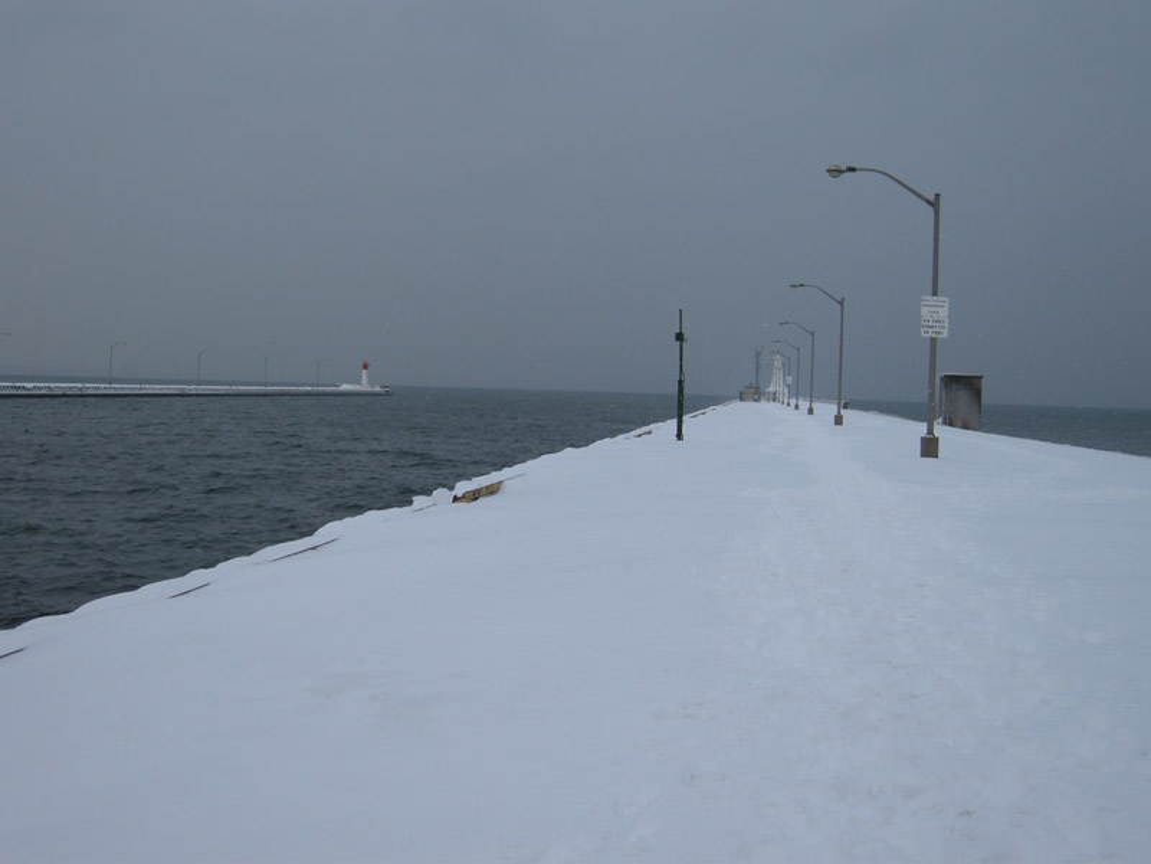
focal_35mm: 47
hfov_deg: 40.4
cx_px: 576
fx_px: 1563
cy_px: 432
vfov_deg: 30.9
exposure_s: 1/124
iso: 64
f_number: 3.4
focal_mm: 10.1
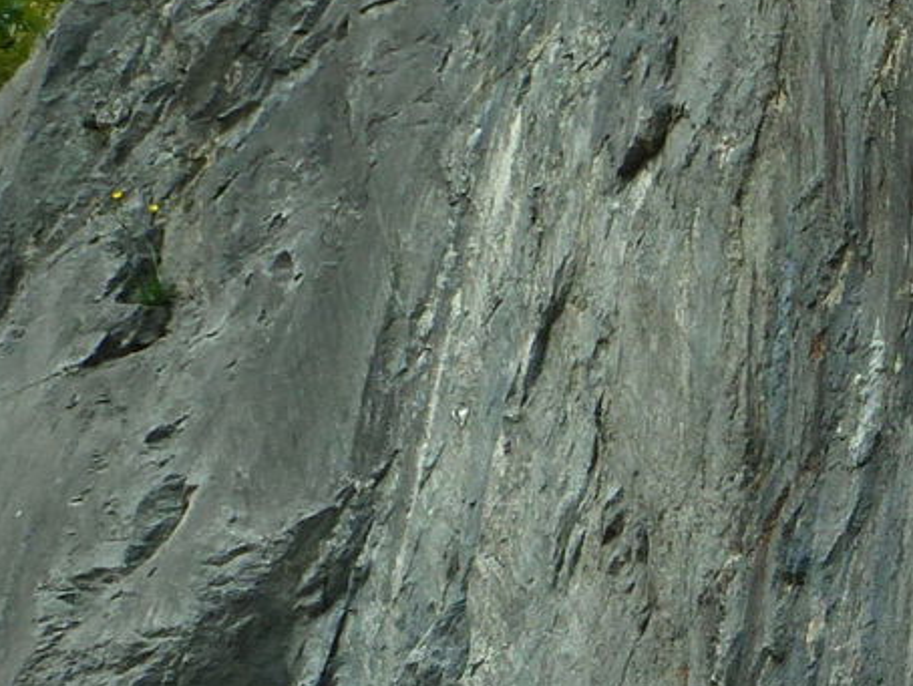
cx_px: 1148
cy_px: 799
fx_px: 5753
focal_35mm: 218
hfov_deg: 8.9
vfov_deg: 6.8
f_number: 3.9
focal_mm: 9.1
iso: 80
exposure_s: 1/200
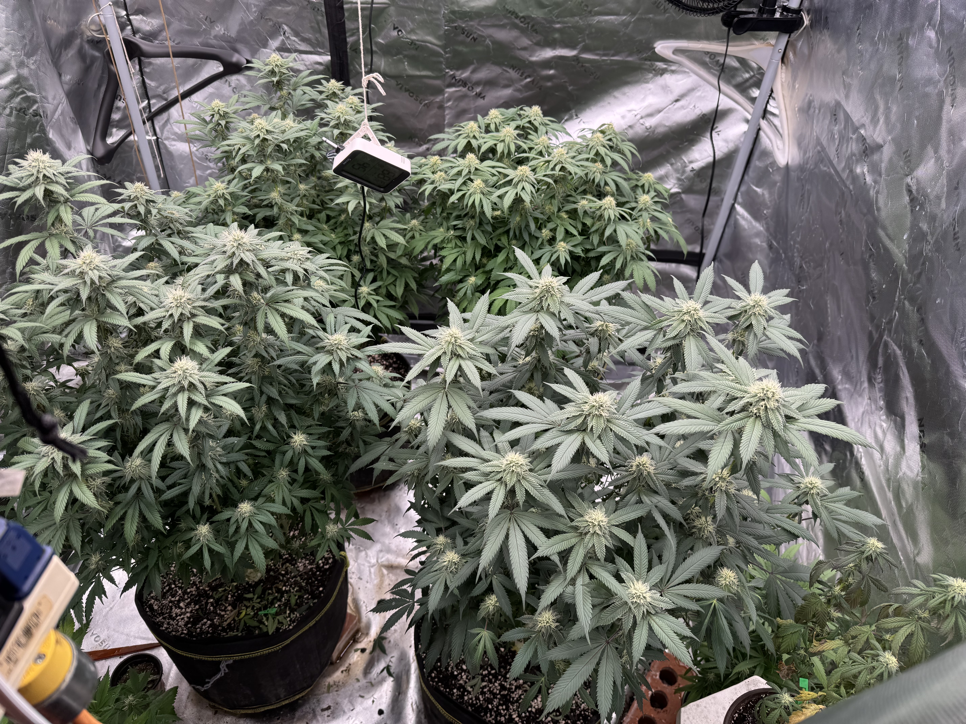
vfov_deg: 56.8
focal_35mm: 24
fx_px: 670
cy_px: 362
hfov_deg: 71.6
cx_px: 483
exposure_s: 1/1010
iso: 80
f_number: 1.78
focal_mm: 6.76
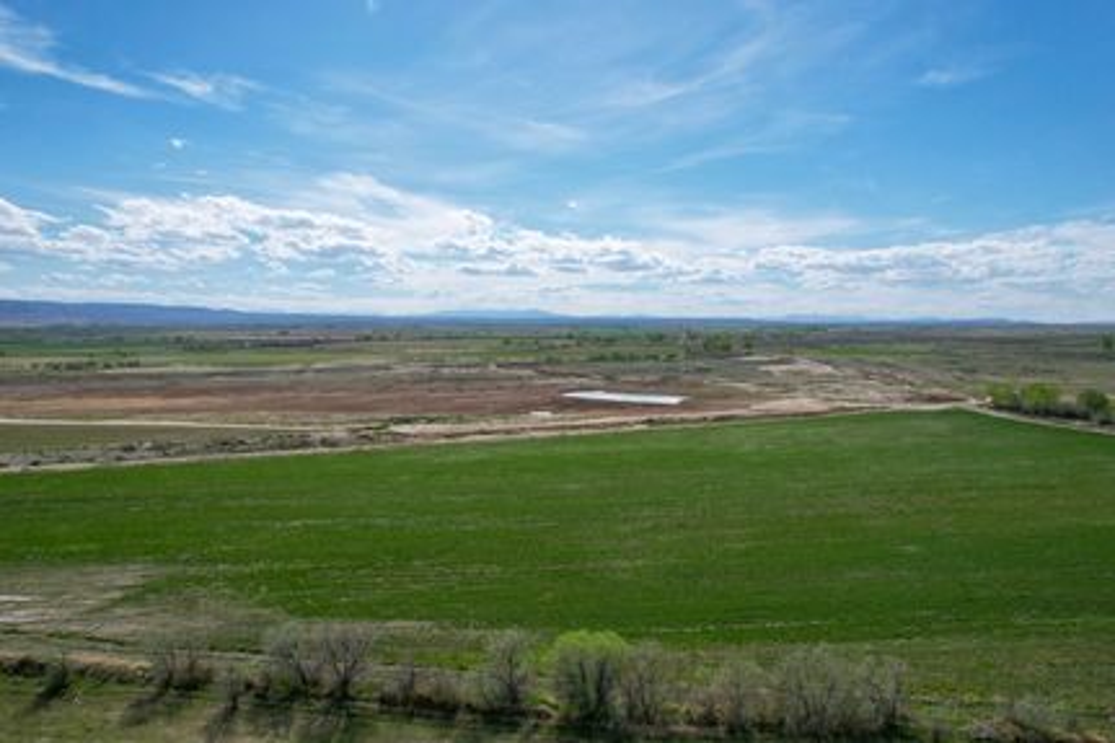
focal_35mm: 22
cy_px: 372
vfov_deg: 57.2
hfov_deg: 78.6
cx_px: 558
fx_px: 681
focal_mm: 8.38
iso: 130
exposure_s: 1/3200
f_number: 2.8
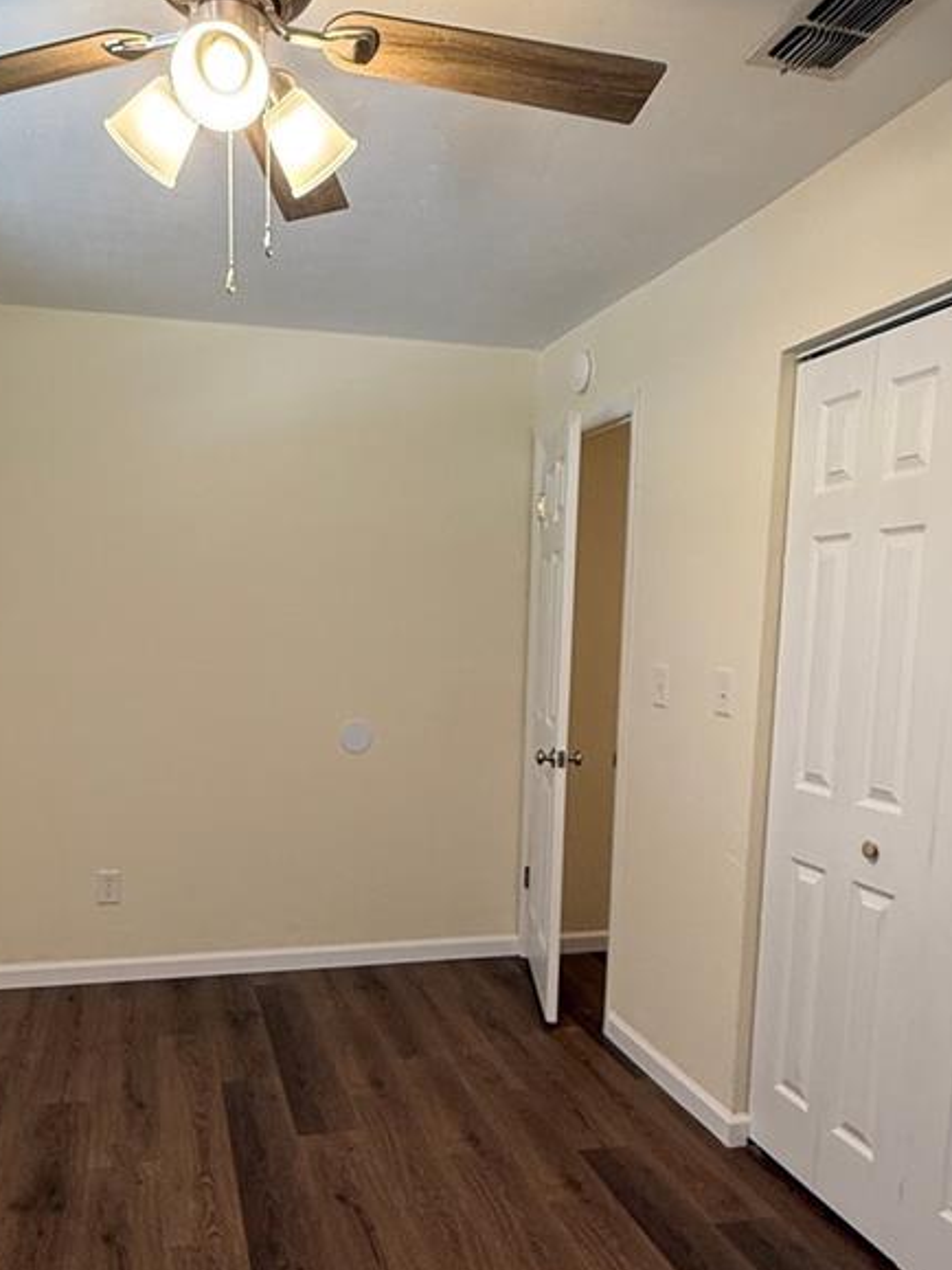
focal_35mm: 29
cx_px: 428
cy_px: 779
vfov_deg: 61.0
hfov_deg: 48.1
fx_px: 1064
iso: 200
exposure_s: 1/60
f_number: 2.2
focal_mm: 2.22
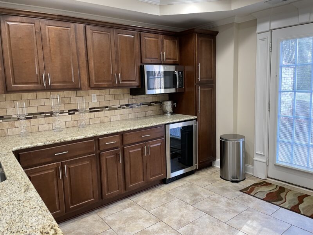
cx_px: 156
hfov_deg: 67.3
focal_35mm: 26
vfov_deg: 53.1
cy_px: 118
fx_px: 235
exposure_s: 1/60
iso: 160
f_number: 1.6
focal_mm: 4.2
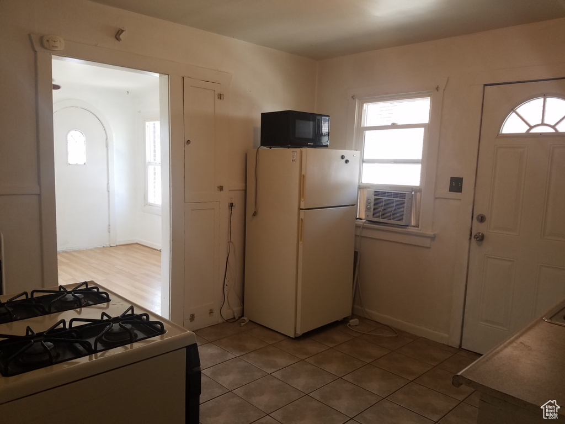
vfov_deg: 53.1
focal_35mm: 26
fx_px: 424
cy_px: 212
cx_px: 282
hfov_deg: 67.3
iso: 80
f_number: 1.7
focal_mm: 4.2
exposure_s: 1/60
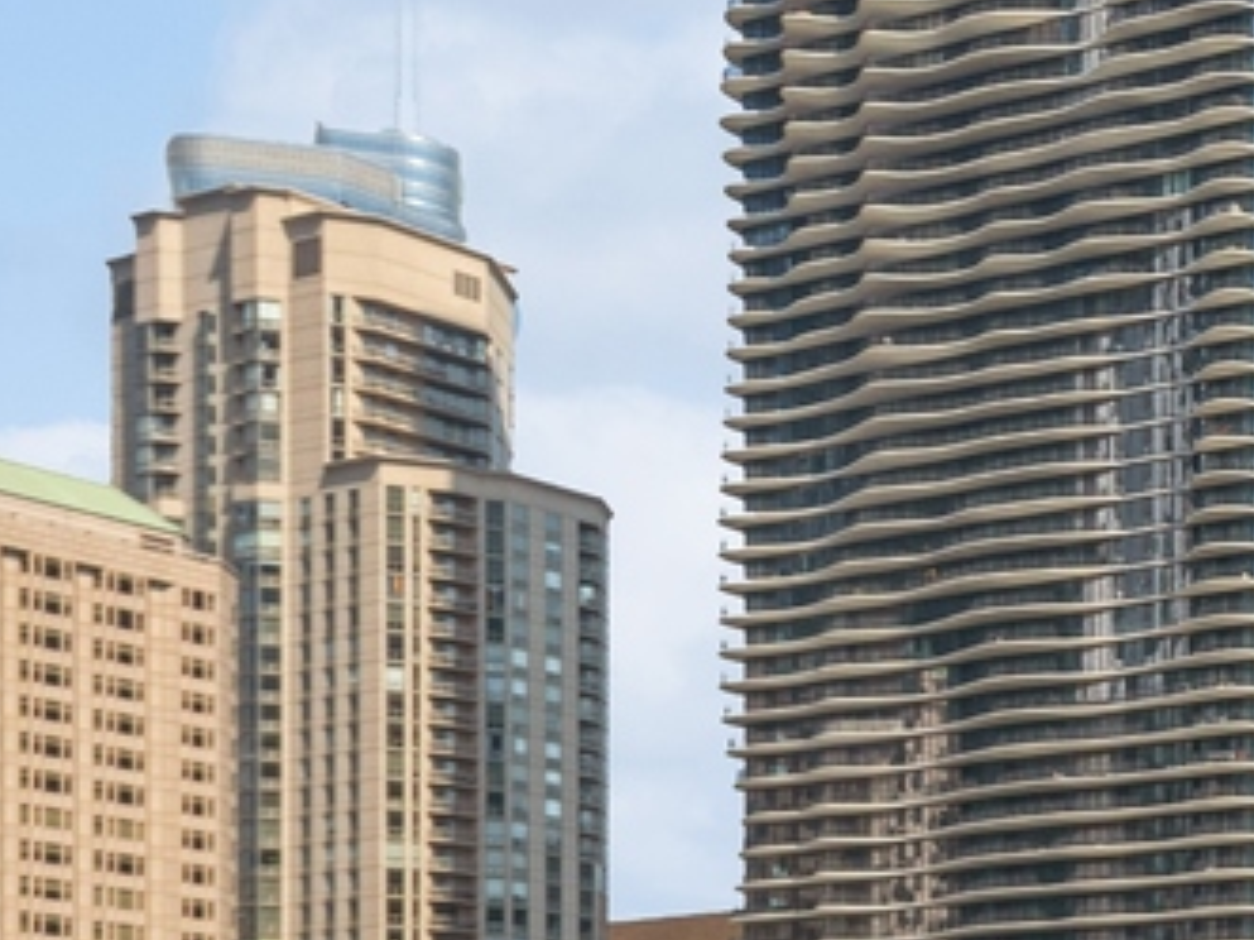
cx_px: 2489
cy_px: 152
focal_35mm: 80
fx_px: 2897
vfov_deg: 18.2
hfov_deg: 17.6
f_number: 8
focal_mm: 17
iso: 100
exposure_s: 1/200
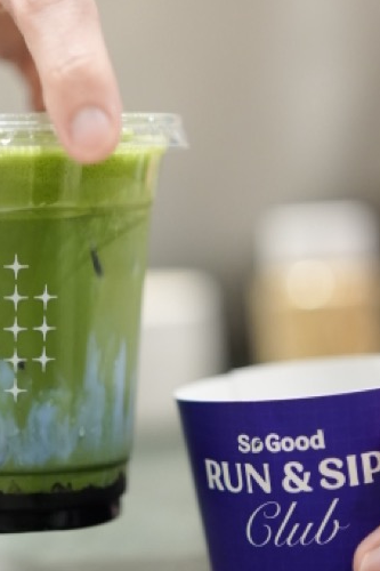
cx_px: 80
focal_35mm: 128
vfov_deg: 16.0
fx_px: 2028
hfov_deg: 10.7
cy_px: 288
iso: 2500
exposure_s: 1/125
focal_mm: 50
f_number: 1.4
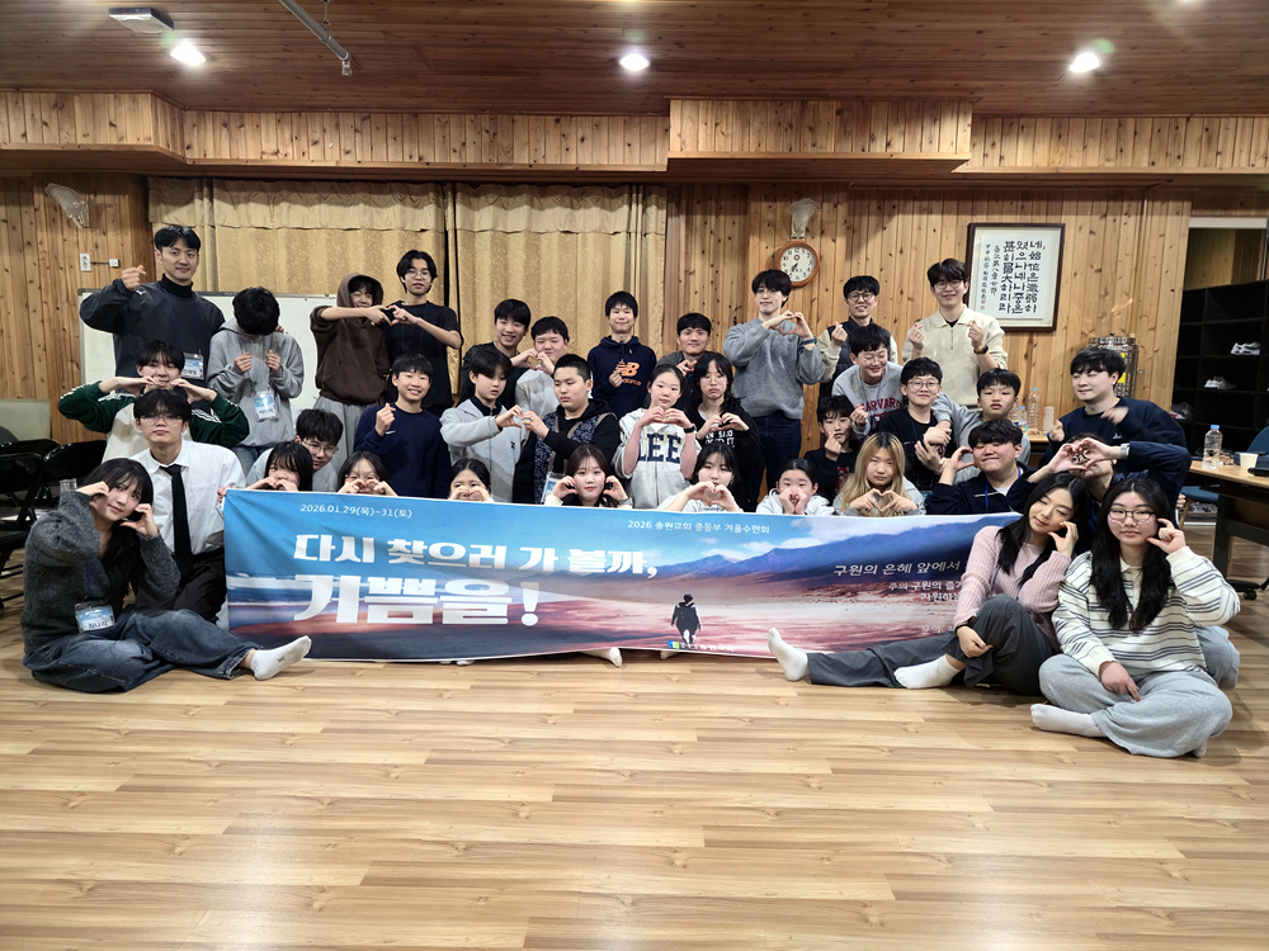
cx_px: 634
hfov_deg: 73.9
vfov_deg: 58.9
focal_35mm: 23
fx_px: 843
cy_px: 476
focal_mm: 6.3
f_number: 1.7
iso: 320
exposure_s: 1/40
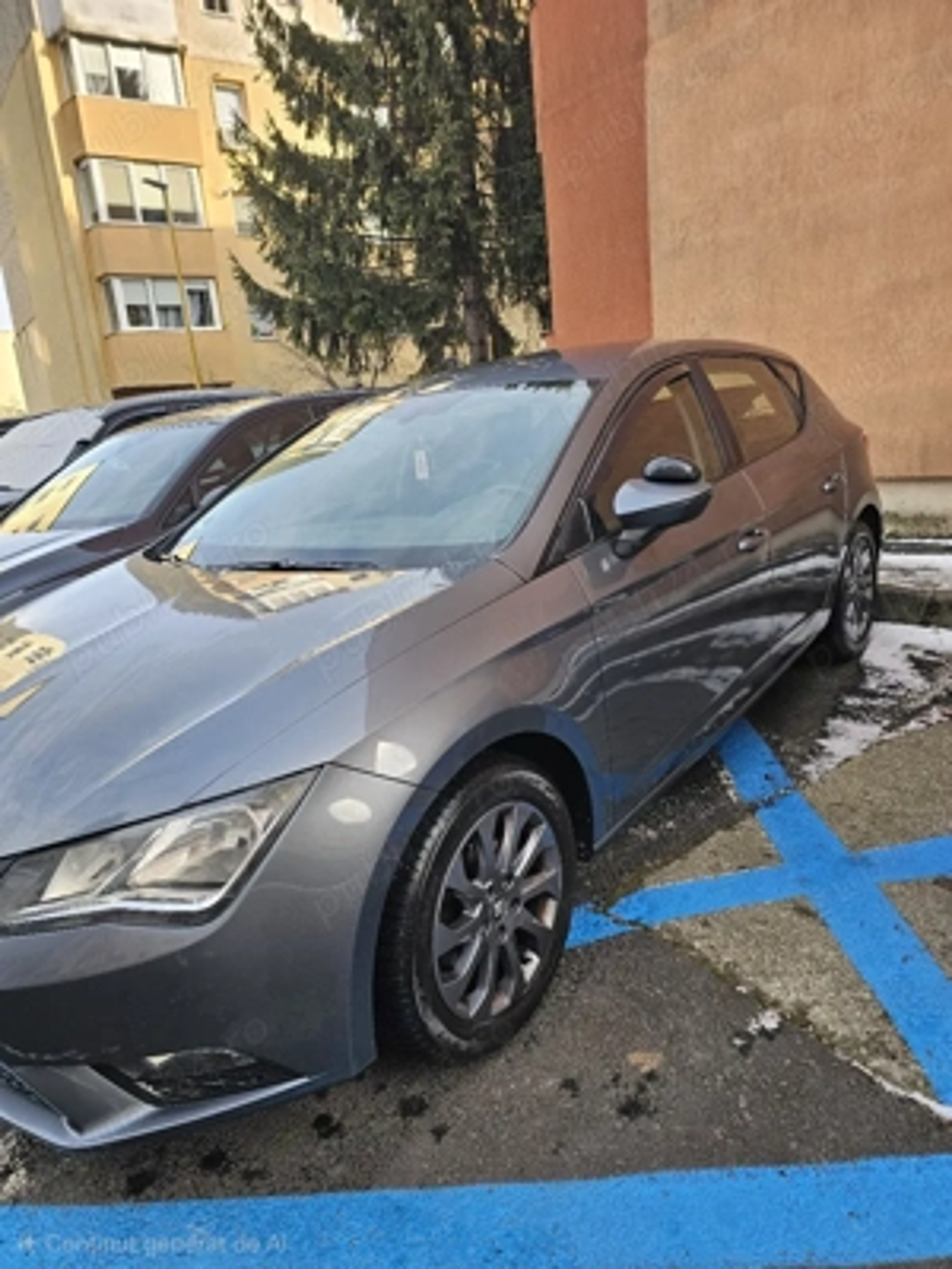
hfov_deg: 58.9
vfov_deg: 73.9
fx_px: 843
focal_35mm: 23
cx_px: 476
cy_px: 634
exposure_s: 1/182
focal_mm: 6.3
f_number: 1.7
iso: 25
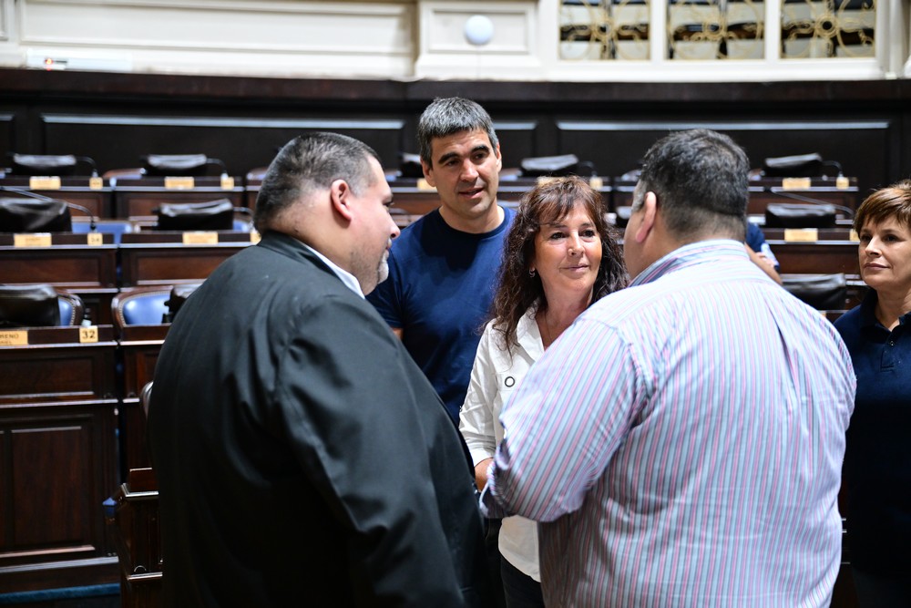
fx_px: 1291
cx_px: 456
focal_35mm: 51
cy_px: 304
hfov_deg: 38.9
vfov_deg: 26.5
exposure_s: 1/125
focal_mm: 51
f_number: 2.8
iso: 2500
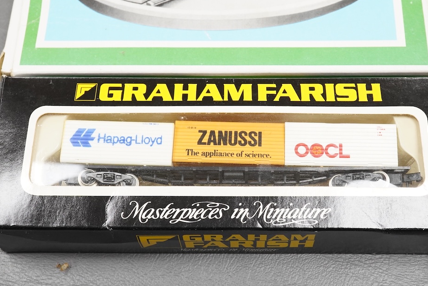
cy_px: 146
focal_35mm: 55
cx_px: 235
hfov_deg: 36.2
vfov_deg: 24.6
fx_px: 654
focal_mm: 30
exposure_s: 1/80
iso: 2500
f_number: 14
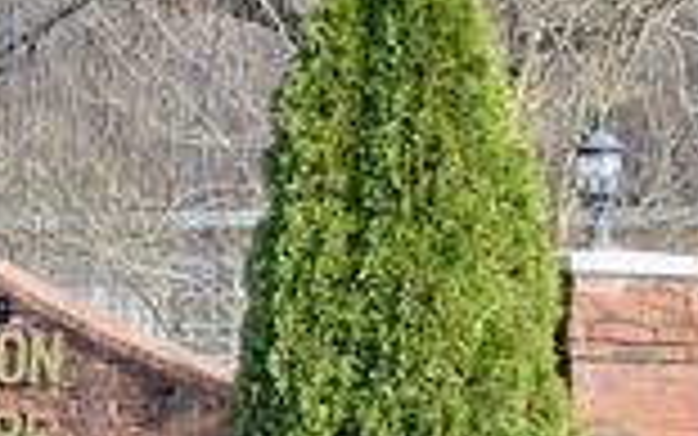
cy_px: 258
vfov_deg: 4.9
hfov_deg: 7.7
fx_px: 5150
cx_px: -81
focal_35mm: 271
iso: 100
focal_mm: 55
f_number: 5.6
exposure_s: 1/100
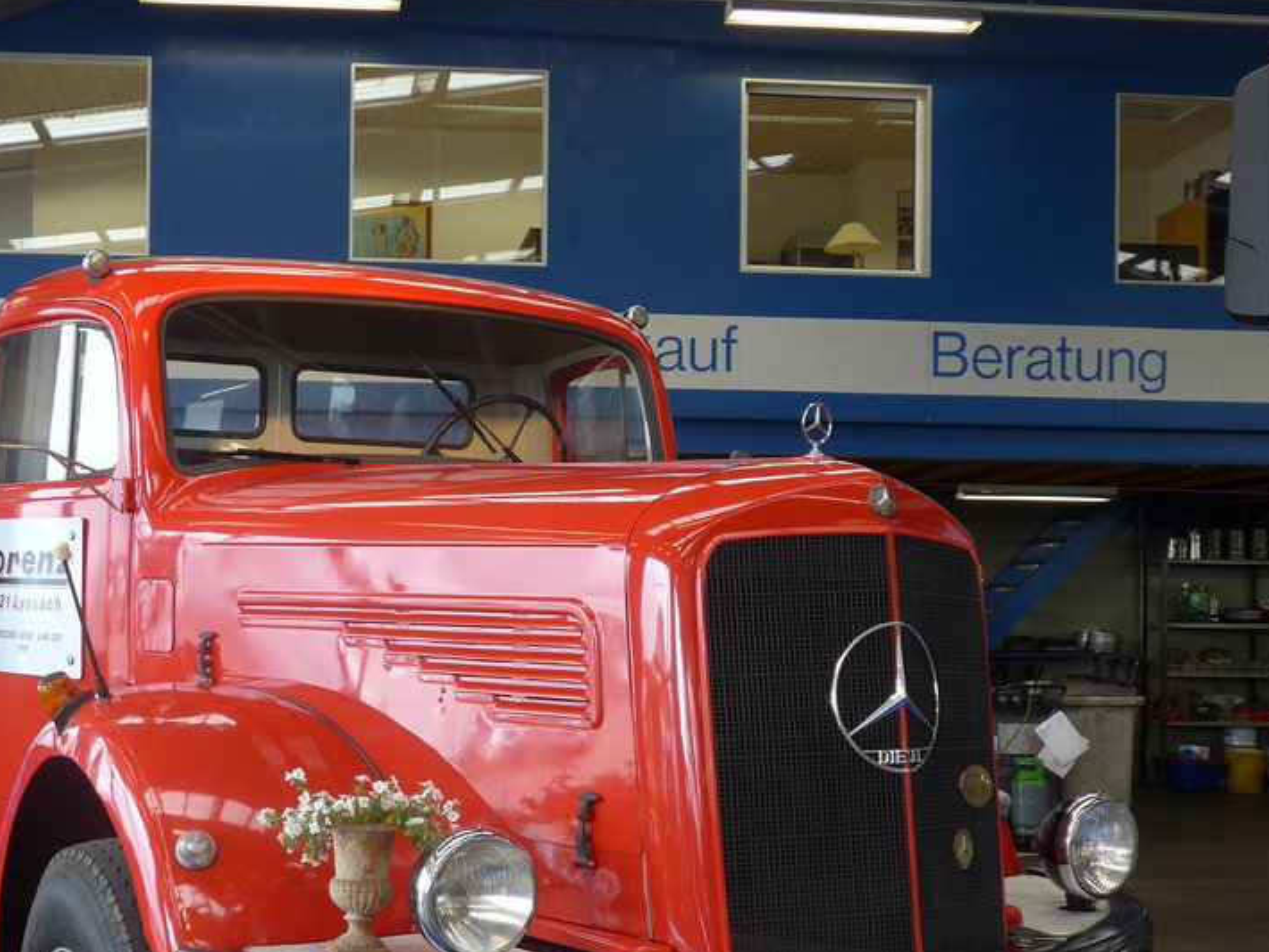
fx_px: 1797
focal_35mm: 49
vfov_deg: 29.4
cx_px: 466
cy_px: 654
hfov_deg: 38.6
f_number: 2
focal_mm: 6
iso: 80
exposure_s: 1/100
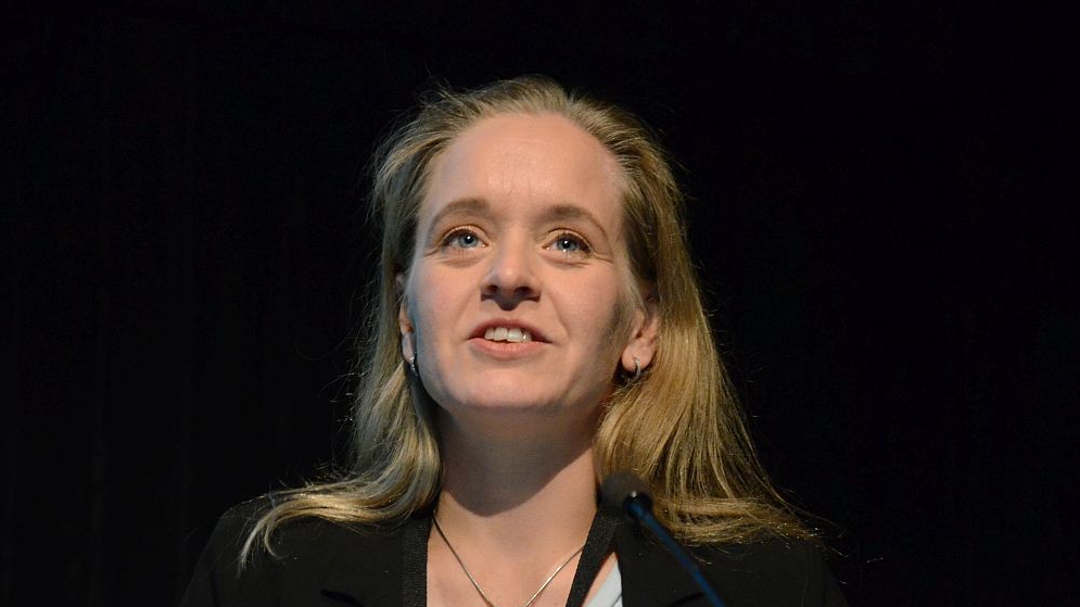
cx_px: 541
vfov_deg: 7.3
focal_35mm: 166
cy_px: 305
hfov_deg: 13.0
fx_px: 4739
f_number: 5.6
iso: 4000
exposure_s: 1/60
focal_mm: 105
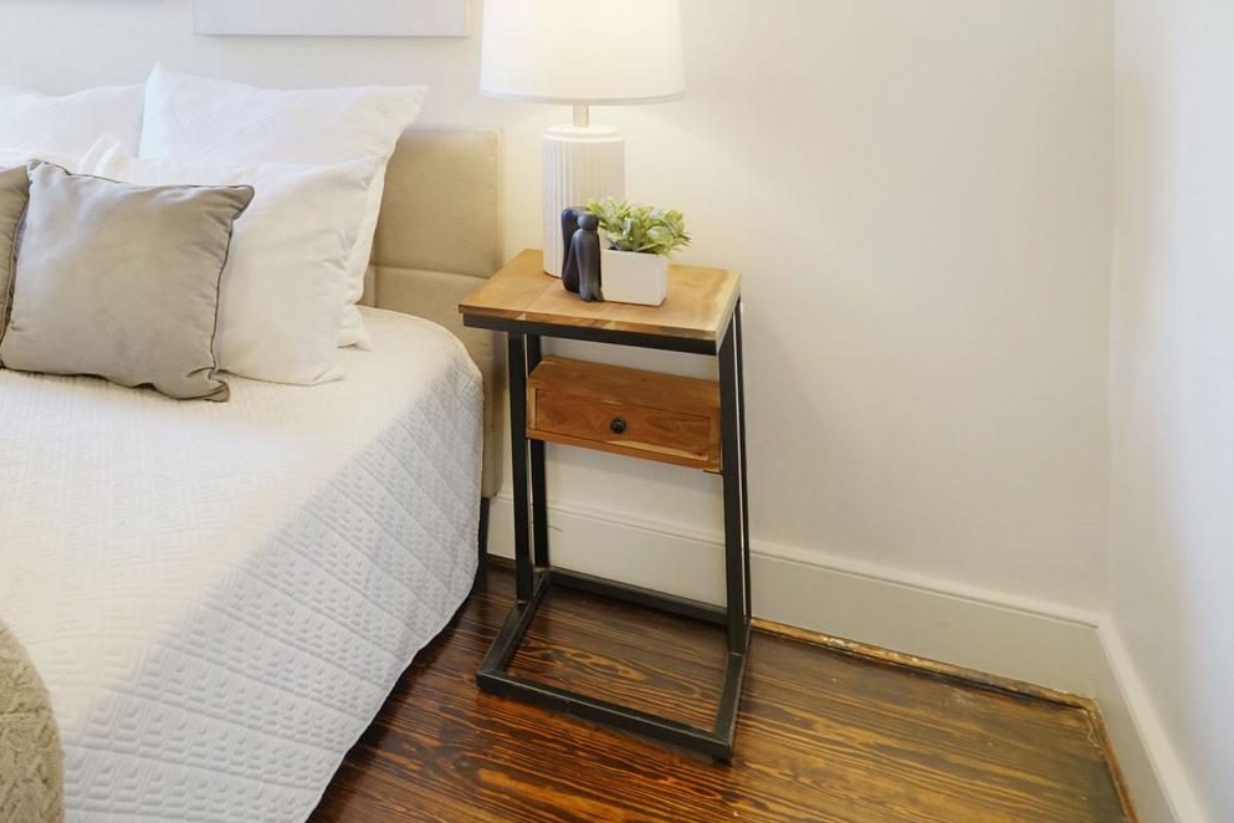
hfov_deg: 46.6
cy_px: 26
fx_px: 1131
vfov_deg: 36.5
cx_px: -34
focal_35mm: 33
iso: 1250
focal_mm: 16
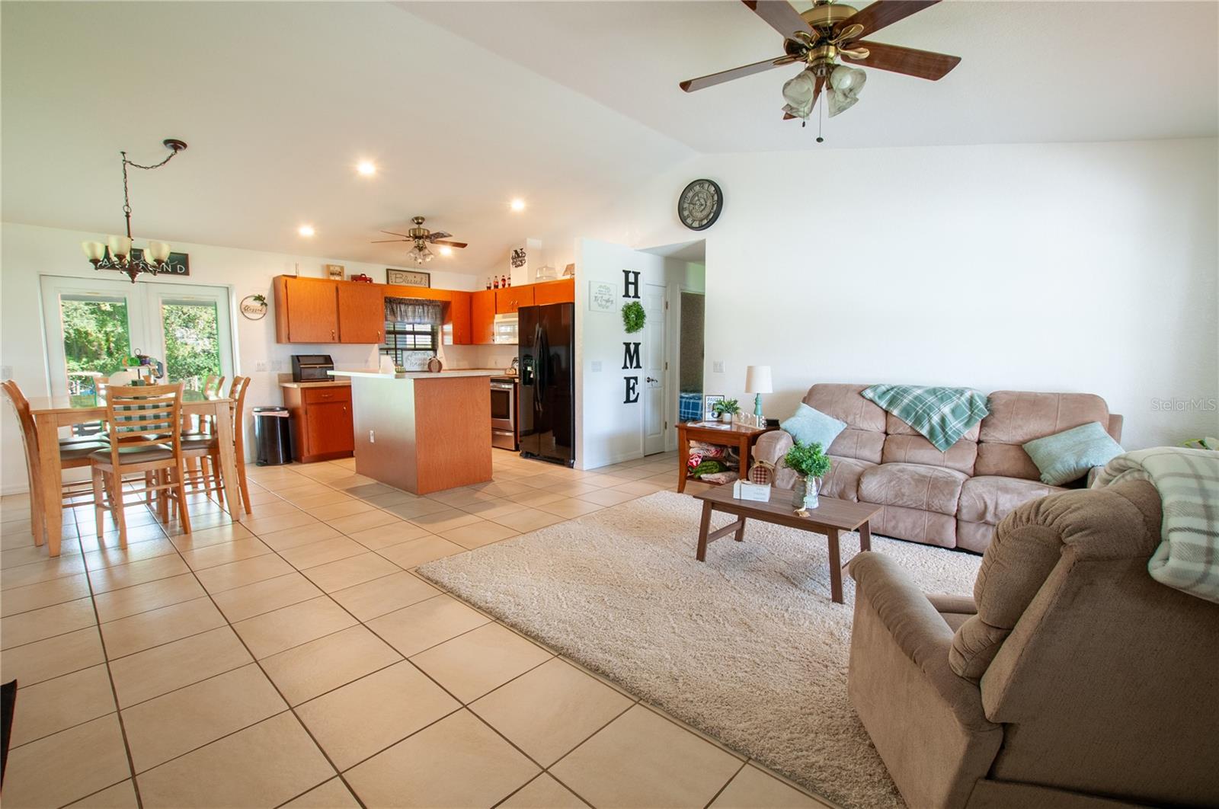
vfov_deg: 77.2
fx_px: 507
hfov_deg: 100.5
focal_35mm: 15
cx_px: 610
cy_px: 404
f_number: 9
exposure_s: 1/30
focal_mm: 10
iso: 400
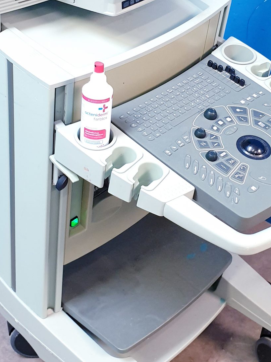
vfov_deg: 31.2
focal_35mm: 61
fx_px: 637
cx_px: 151
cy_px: 101
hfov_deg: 24.0
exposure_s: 1/33
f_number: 2.4
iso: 250
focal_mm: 4.3
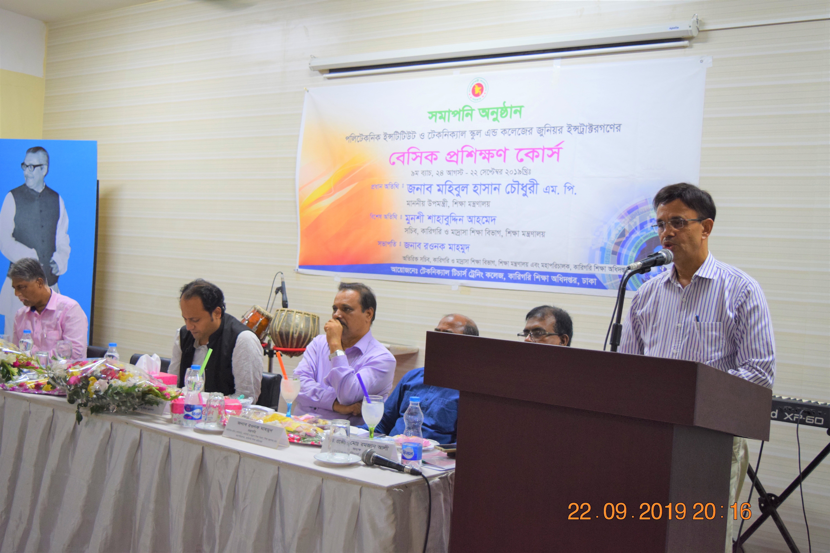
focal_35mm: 42
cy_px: 276
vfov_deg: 31.9
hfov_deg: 46.4
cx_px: 415
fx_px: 968
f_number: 4.2
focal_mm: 28
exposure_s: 1/60
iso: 1100
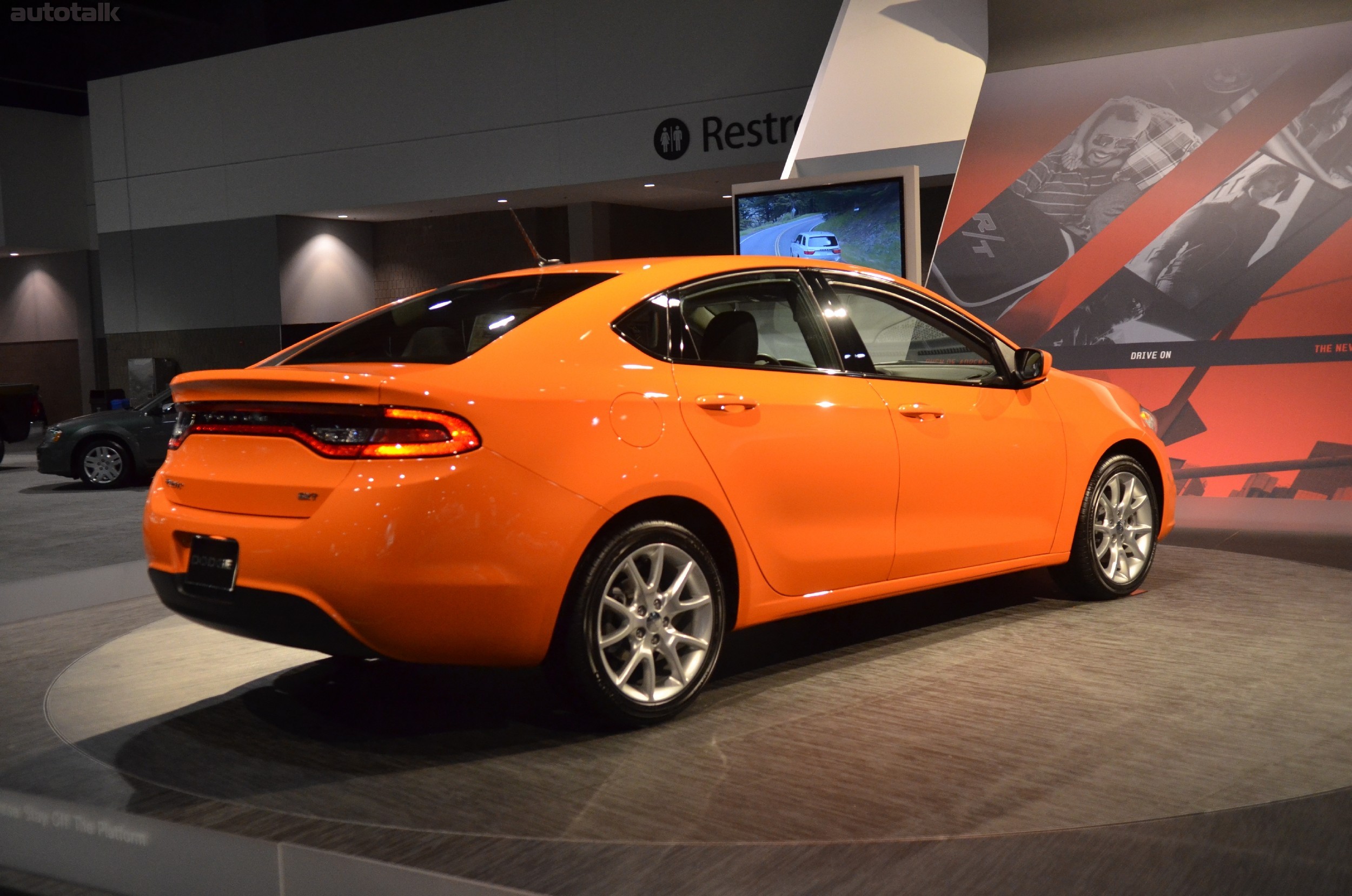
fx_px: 1462
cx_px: 676
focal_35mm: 39
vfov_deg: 34.1
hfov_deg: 49.6
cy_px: 448
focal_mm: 26
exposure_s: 1/160
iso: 1600
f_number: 2.8
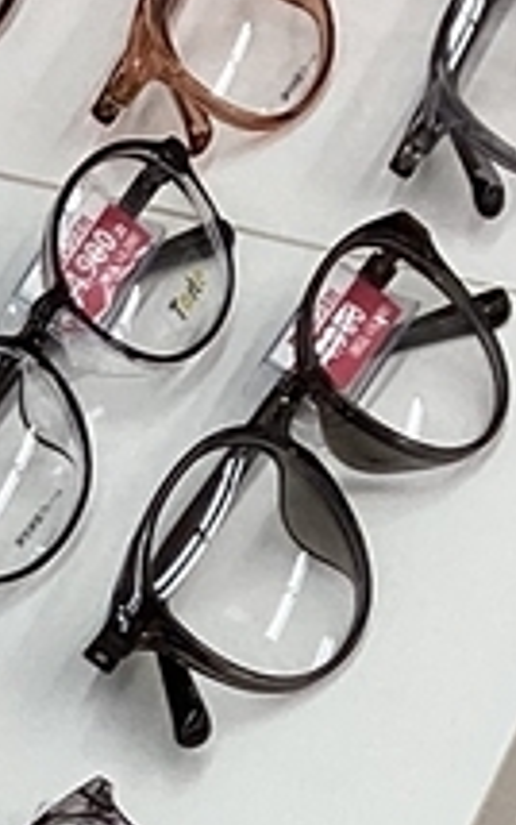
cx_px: -832
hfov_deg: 6.7
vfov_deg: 10.5
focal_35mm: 184
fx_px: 4134
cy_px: 1642
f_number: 2.4
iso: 40
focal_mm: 3.3
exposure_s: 1/100
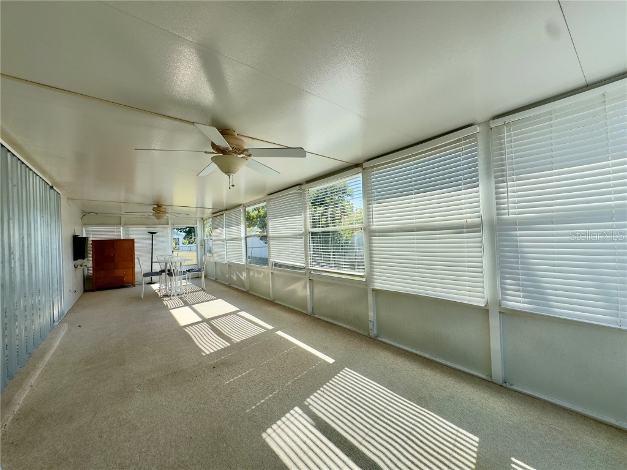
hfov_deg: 102.1
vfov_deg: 85.7
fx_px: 254
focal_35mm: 14
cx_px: 314
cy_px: 235
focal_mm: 2.22
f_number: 2.2
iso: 40
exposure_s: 1/266
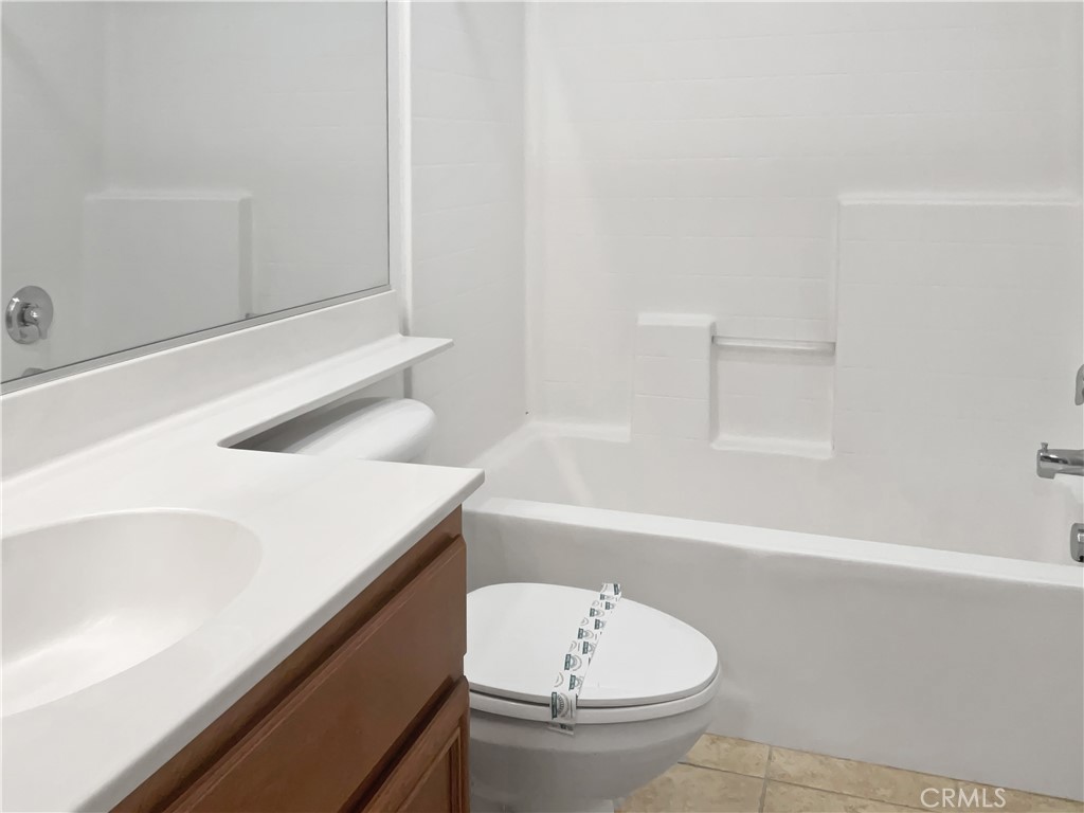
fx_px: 908
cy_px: 406
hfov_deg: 61.7
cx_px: 542
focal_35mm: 29
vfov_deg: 48.2
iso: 50
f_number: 1.8
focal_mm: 3
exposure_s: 1/60
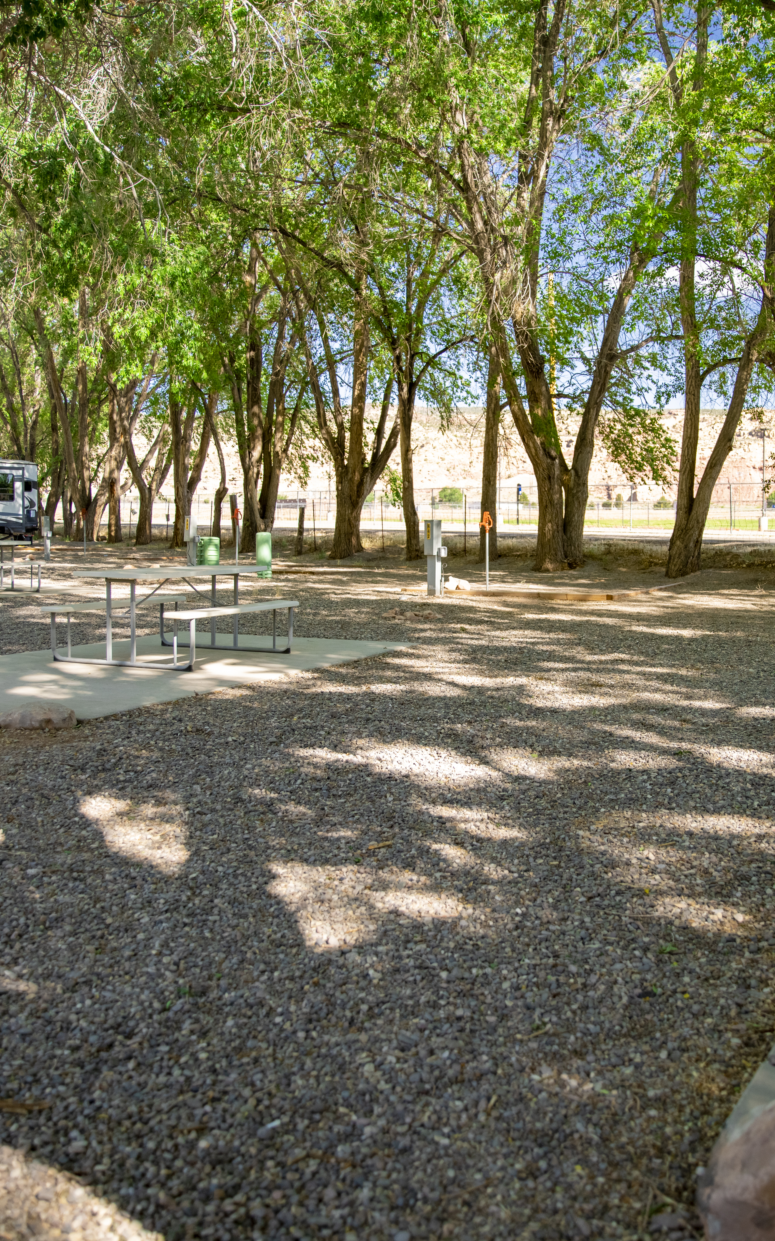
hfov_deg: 34.2
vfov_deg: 52.7
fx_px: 1250
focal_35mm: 37
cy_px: 619
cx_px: 496
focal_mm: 24
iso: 500
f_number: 2.8
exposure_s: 1/400
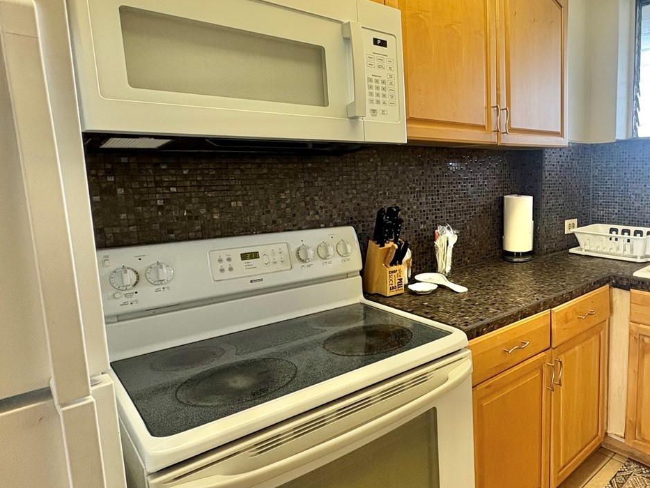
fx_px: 451
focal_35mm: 24
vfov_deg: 56.8
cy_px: 229
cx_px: 489
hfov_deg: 67.0
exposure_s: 1/60
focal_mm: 2.22
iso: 250
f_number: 2.2
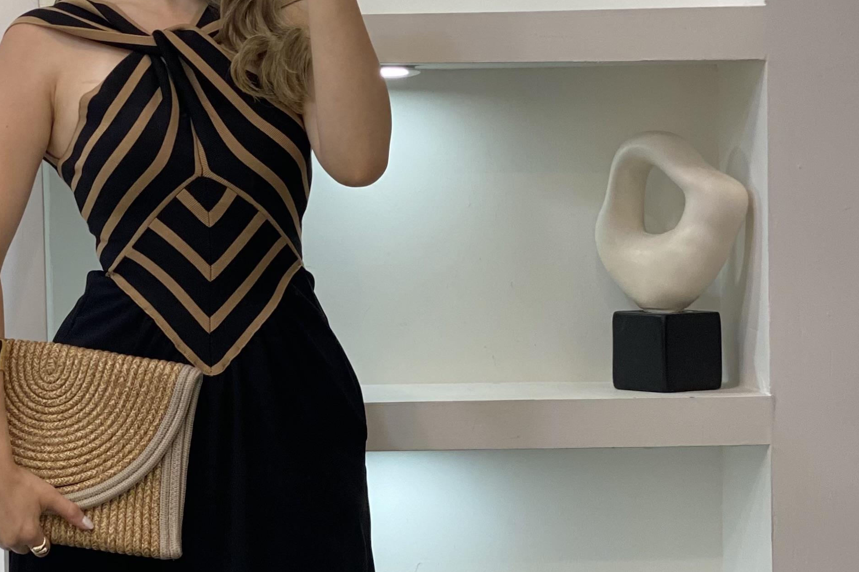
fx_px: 2696
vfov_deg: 12.1
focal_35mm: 113
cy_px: 484
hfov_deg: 18.0
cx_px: 212
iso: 80
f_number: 2
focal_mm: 6
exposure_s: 1/100
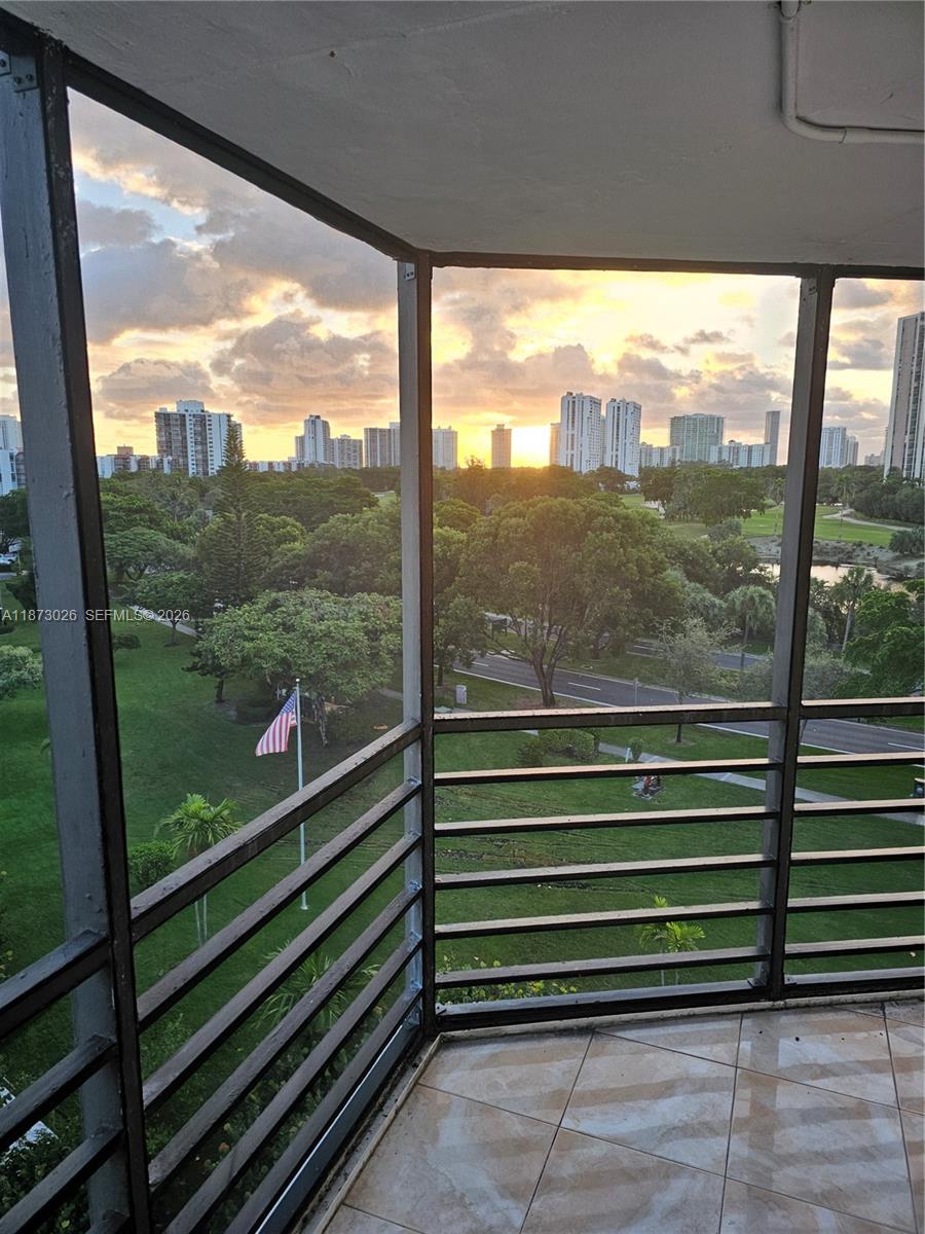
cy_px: 617
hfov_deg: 58.9
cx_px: 462
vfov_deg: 73.9
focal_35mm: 23
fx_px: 819
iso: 64
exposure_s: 1/207
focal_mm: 6.3
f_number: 1.7
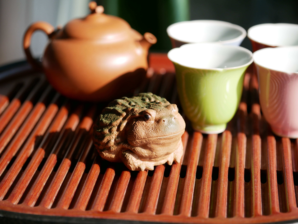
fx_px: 775
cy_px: 112
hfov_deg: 21.8
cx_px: 149
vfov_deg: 16.4
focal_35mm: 90
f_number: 3.5
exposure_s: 1/320
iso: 200
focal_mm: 45
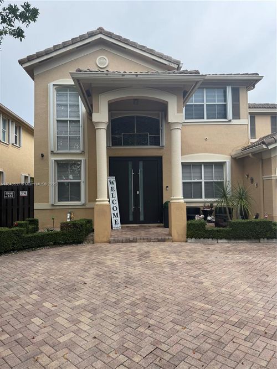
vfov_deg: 71.6
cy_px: 184
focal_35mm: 24
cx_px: 138
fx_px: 256
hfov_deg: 56.8
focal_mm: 6.76
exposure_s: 1/633
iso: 80
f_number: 1.78
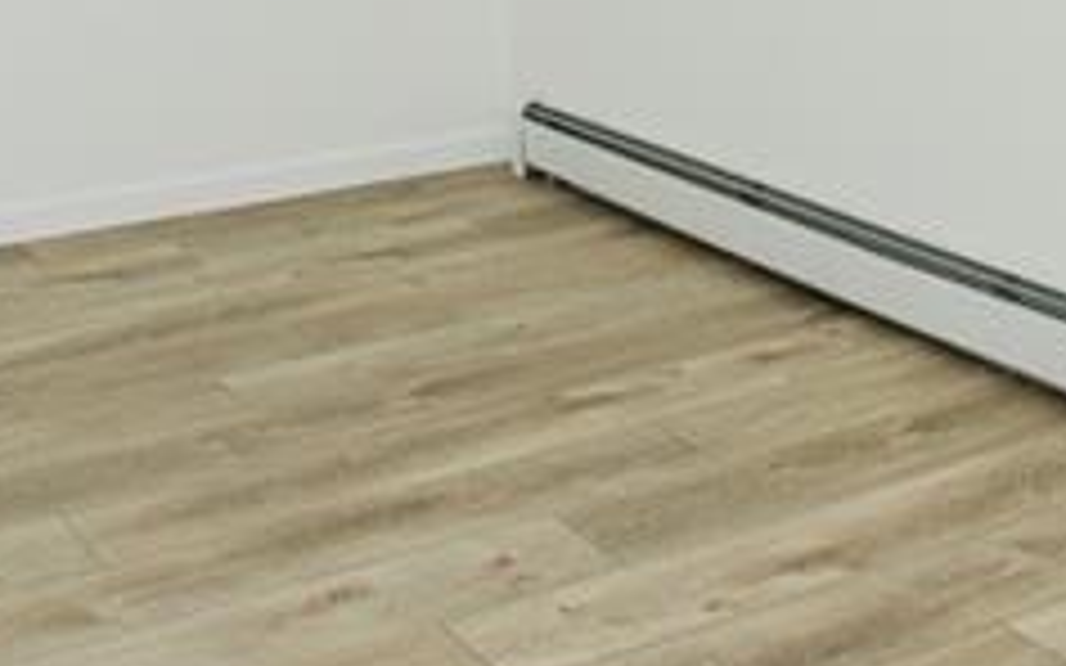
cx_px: 445
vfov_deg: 17.6
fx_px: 1917
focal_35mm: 66
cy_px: -338
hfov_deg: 31.0
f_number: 8
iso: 500
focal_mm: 10
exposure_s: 1/125
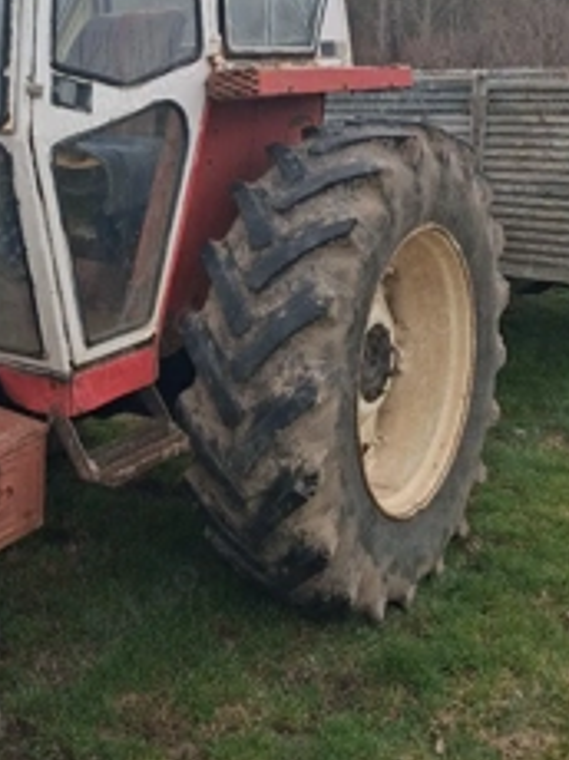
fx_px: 1032
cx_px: 159
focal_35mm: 47
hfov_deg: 30.4
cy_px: 165
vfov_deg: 39.1
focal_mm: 4
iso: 25
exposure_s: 1/270
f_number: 1.8
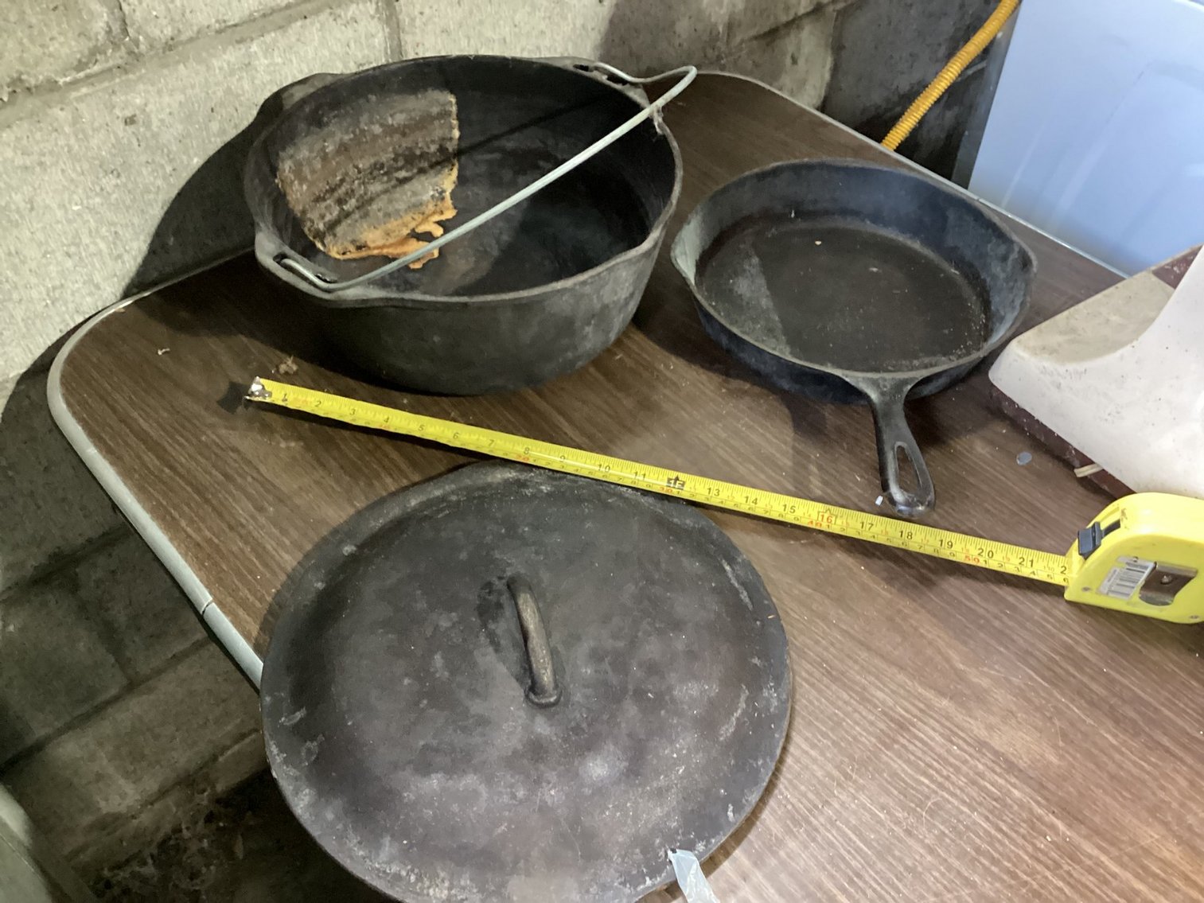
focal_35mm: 31
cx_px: 602
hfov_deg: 58.3
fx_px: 1078
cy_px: 452
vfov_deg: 45.4
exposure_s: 1/24
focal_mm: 3.3
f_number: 2.4
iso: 640
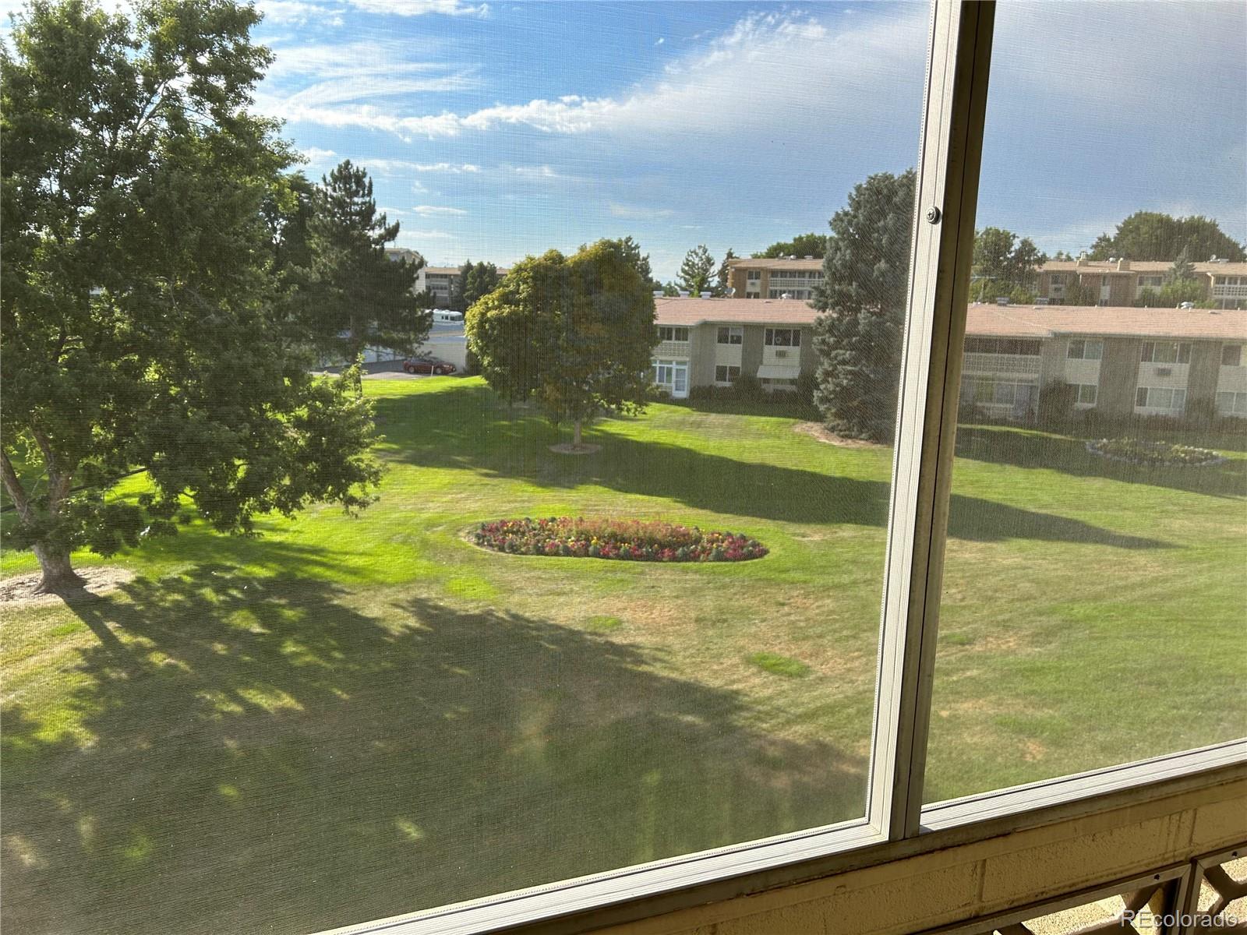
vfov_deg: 53.1
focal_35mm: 26
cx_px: 624
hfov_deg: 67.3
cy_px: 468
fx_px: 937
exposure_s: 1/1698
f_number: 1.5
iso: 50
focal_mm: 5.7
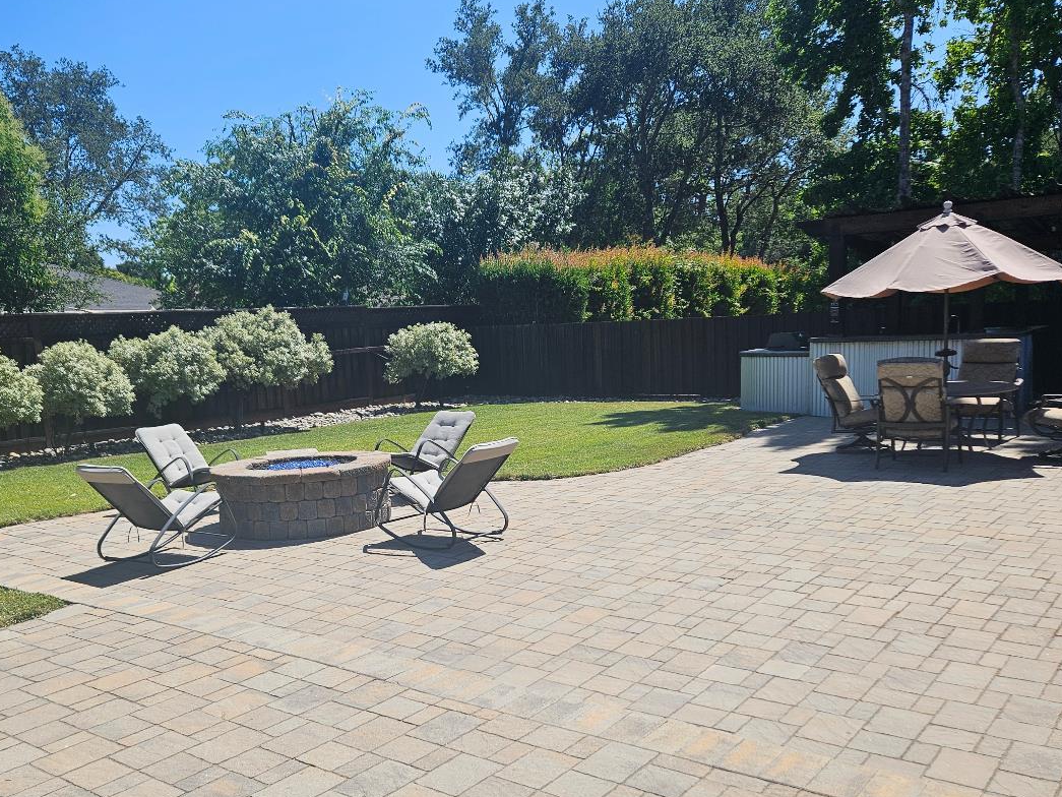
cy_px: 446
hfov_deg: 54.8
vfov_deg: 42.9
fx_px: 1013
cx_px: 413
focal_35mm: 33
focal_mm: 5.4
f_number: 1.8
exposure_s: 1/1819
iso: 25
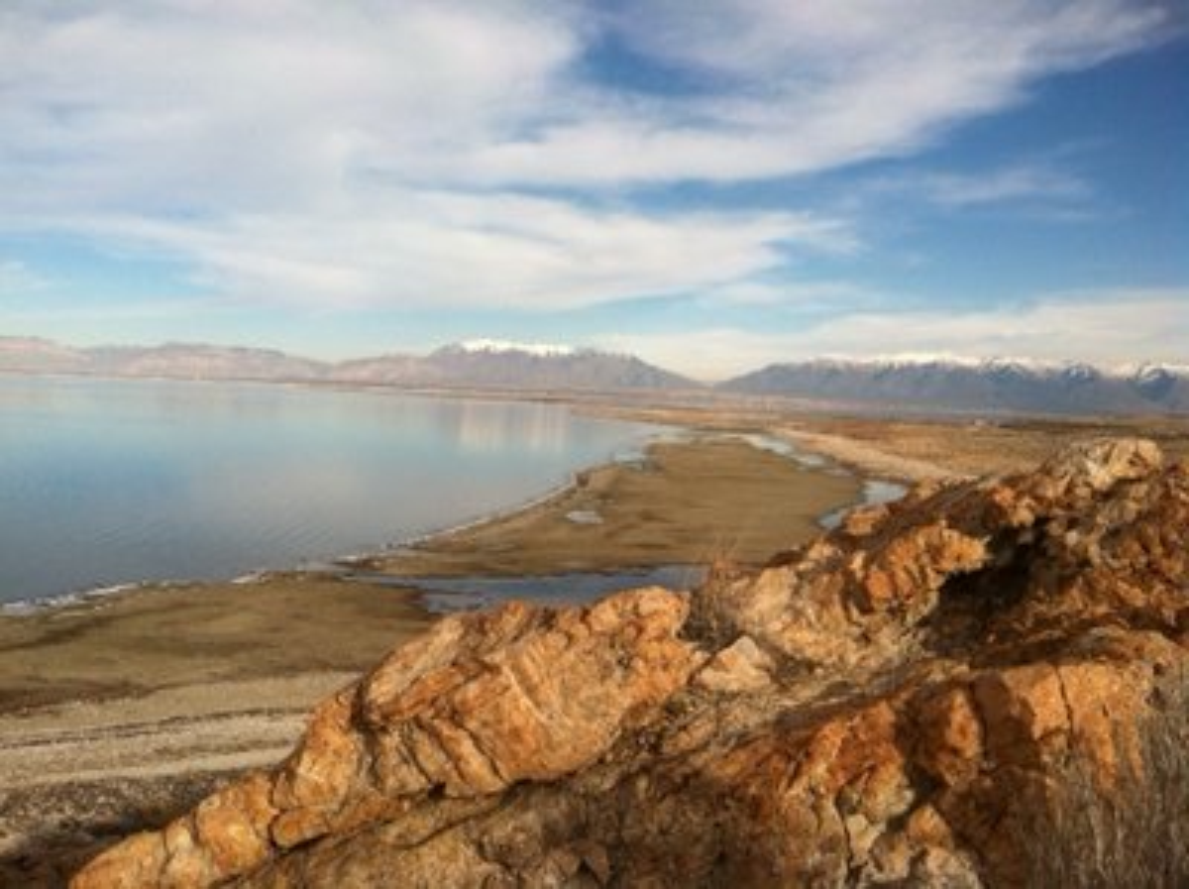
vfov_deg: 40.6
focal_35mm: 35
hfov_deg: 52.7
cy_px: 444
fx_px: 1201
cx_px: 594
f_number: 2.8
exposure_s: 1/1875
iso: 80
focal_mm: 3.85
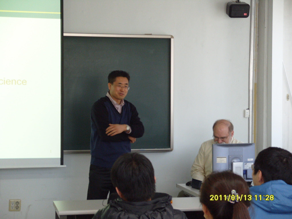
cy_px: 110
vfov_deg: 17.4
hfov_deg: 23.0
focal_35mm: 85
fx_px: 717
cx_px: 146
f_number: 3.4
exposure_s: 1/45
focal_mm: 18.9
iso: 200
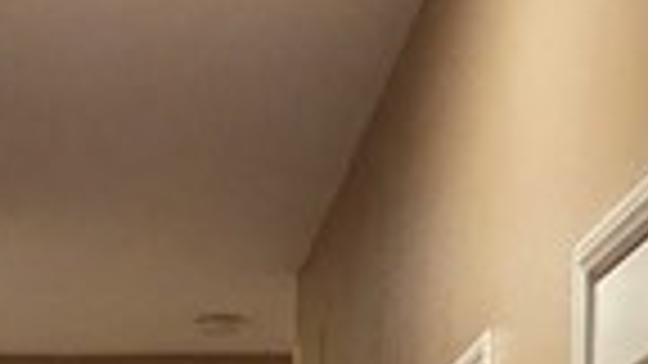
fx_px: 1735
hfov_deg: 20.8
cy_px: 840
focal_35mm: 101
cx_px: 86
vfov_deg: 10.5
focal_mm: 2.2
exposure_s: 1/60.2
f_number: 2.2
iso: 640
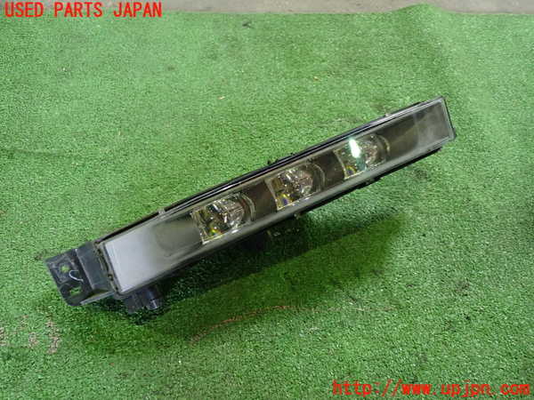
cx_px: 267
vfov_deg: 46.8
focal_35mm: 30
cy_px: 200
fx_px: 463
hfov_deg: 60.0
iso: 500
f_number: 2.3
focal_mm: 5.4
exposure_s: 1/30
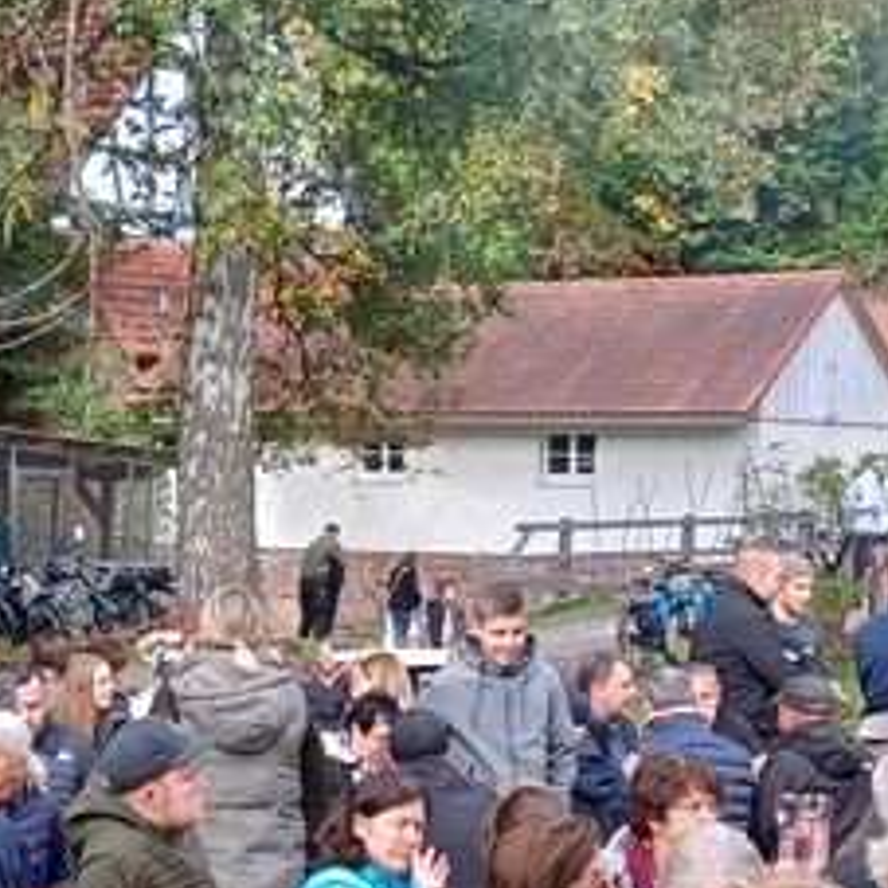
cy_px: 710
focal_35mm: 107
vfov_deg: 16.2
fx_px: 3105
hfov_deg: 16.3
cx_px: 364
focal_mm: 4.65
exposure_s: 1/224
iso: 50
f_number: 1.8
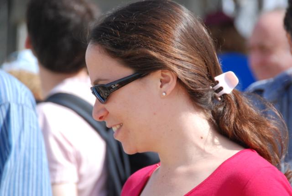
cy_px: 98
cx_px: 146
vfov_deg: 4.6
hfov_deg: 6.9
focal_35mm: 300
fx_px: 2437
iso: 800
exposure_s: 1/1500
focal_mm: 200
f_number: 5.6
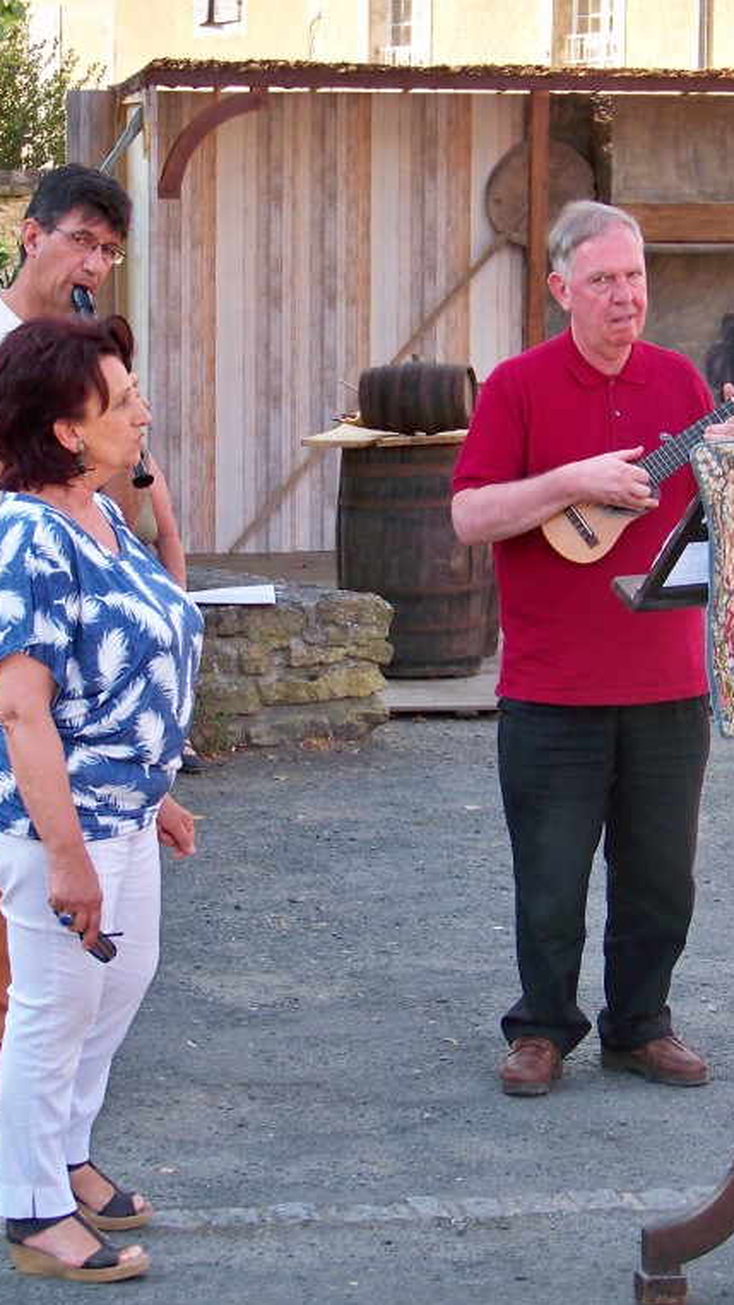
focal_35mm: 95
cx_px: 358
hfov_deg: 12.7
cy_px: 655
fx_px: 3288
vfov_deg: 22.5
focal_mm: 13.2
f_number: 3.2
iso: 100
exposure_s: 1/160
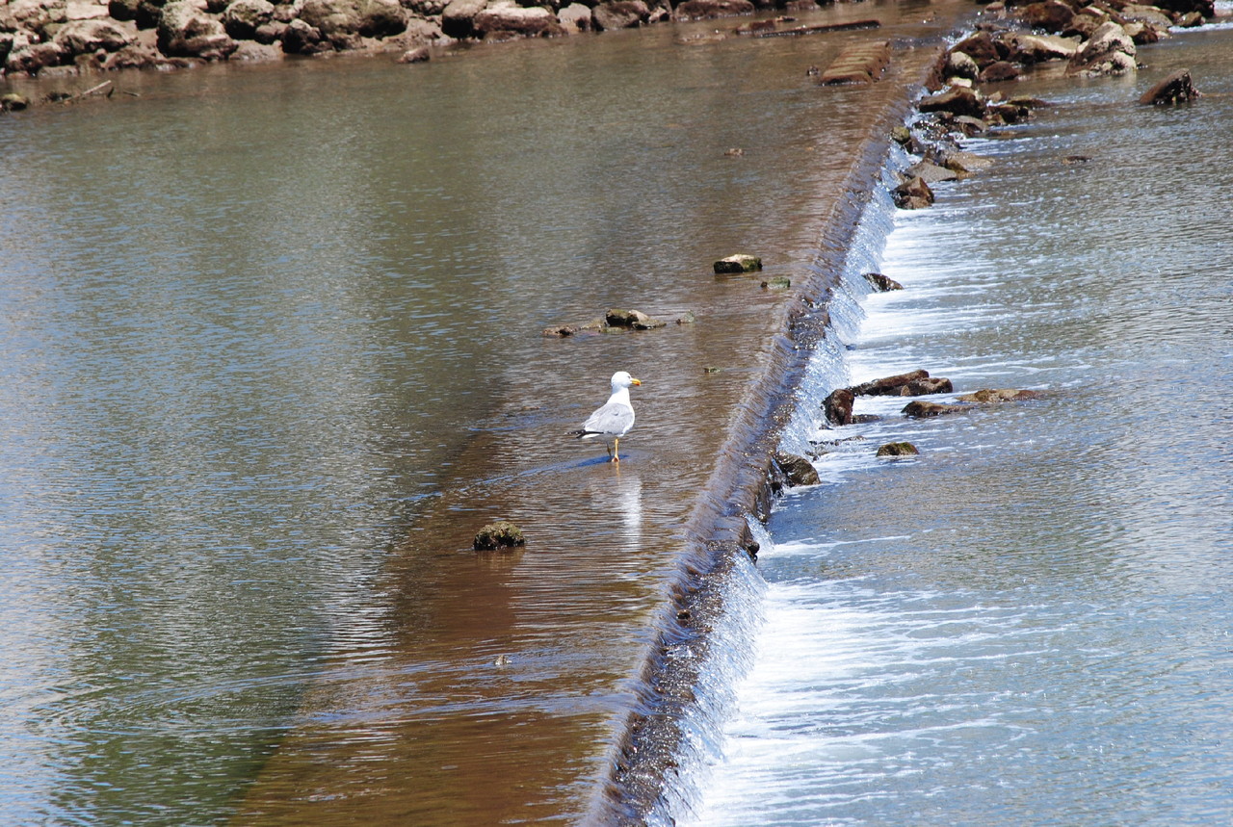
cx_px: 616
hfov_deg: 6.9
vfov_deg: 4.6
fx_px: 10295
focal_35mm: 300
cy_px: 414
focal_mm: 200
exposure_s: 1/250
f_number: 10
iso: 200
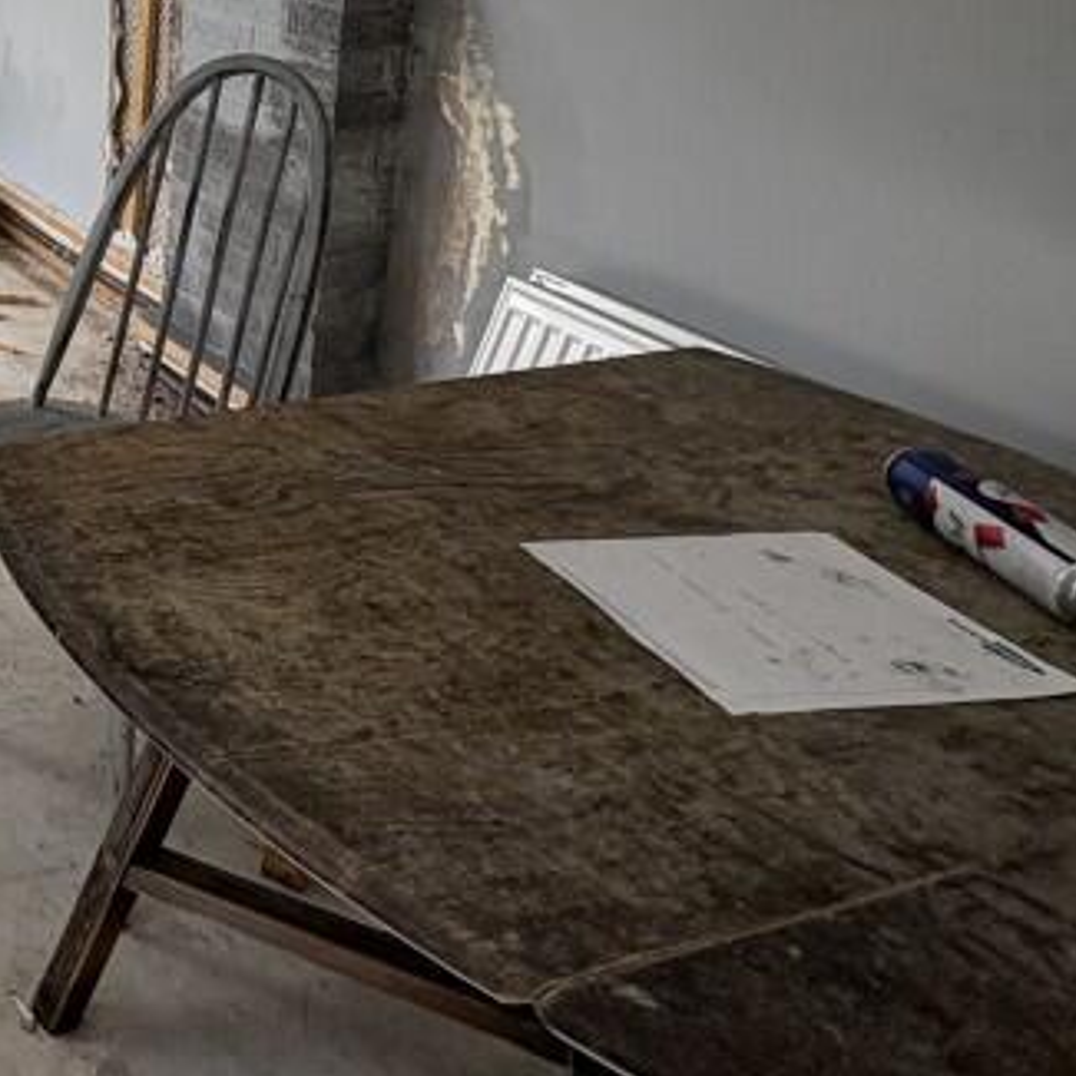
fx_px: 1372
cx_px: -381
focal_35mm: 39
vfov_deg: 36.7
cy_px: -83
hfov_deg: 31.2
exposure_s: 1/127
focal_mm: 2.22
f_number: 2.2
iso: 64
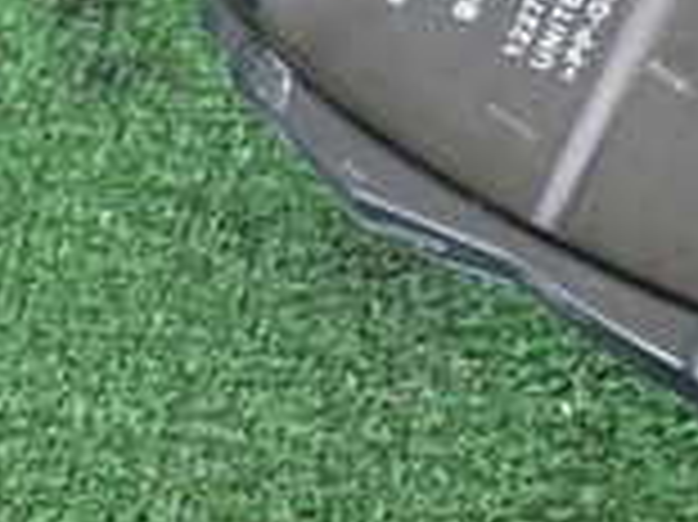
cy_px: -252
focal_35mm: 116
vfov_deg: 12.2
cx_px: 1090
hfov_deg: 15.5
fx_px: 2337
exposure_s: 1/30
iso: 800
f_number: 2.3
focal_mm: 5.4
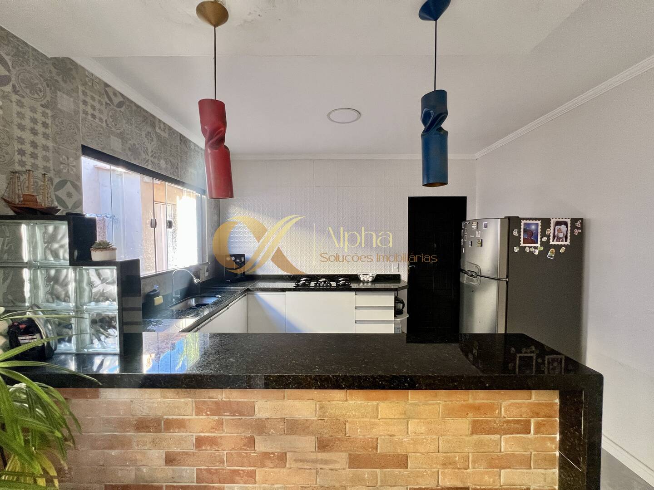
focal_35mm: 13
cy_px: 245
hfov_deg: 106.2
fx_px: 246
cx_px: 327
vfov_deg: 89.9
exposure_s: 1/99
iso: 250
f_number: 1.8
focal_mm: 1.57
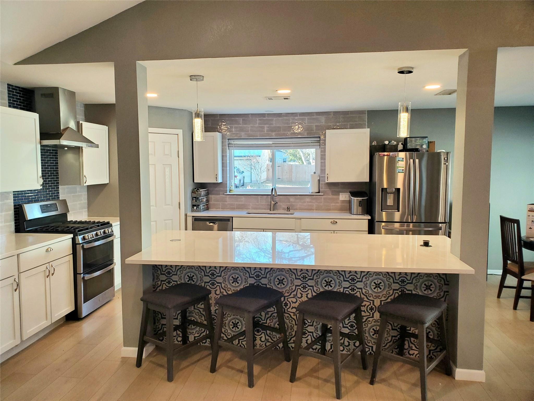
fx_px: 401
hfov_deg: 67.3
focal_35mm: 26
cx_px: 267
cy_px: 200
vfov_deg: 53.1
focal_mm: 4.3
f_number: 2.4
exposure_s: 1/120
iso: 200
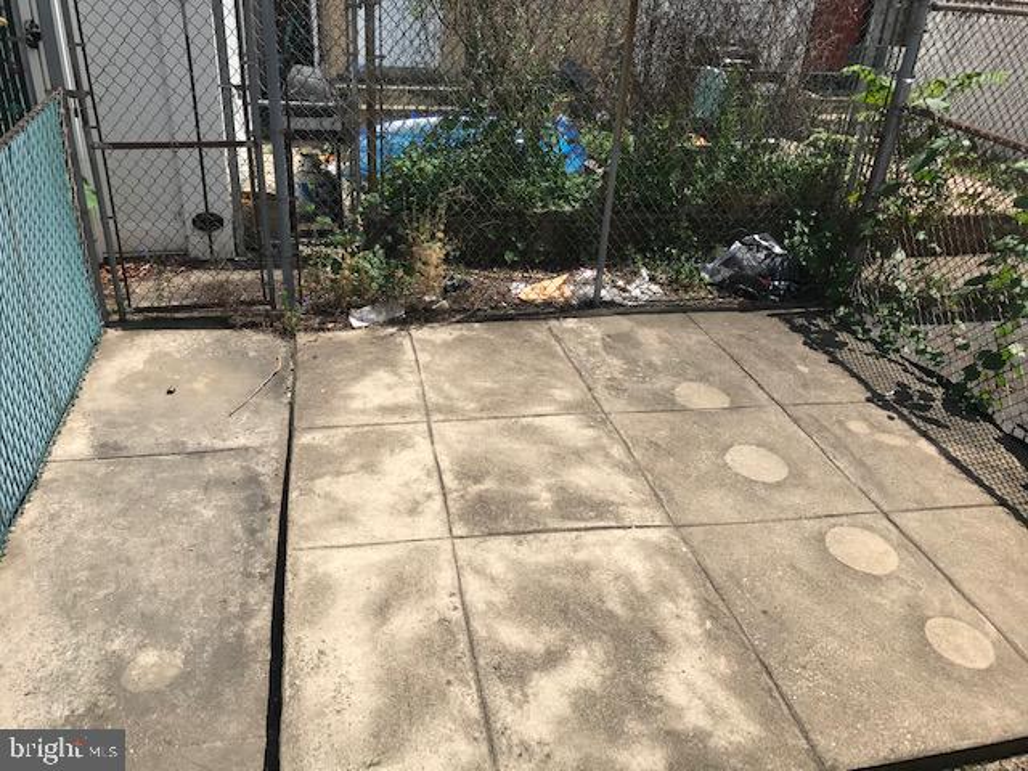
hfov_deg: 63.4
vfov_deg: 49.7
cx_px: 514
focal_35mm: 28
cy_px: 386
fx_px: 832
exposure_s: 1/2907
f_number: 1.8
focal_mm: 3.99
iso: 20
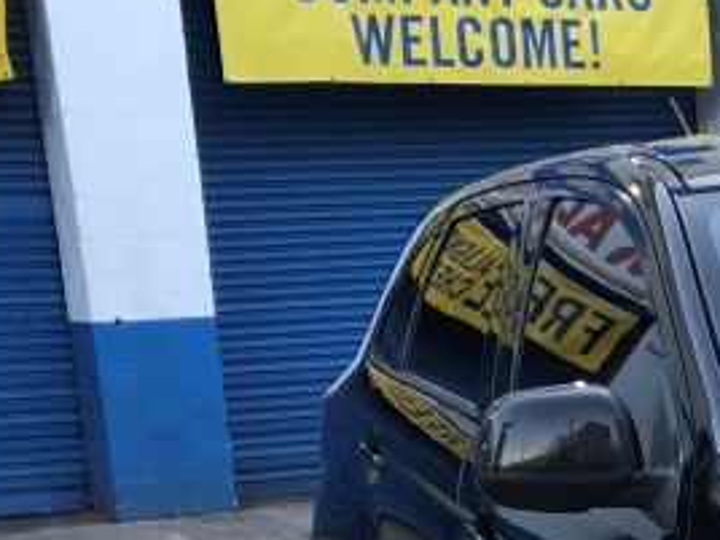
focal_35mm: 107
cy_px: 741
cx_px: 1126
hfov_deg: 16.5
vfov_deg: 13.3
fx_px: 2226
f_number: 1.8
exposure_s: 1/120
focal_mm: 3.99
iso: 32
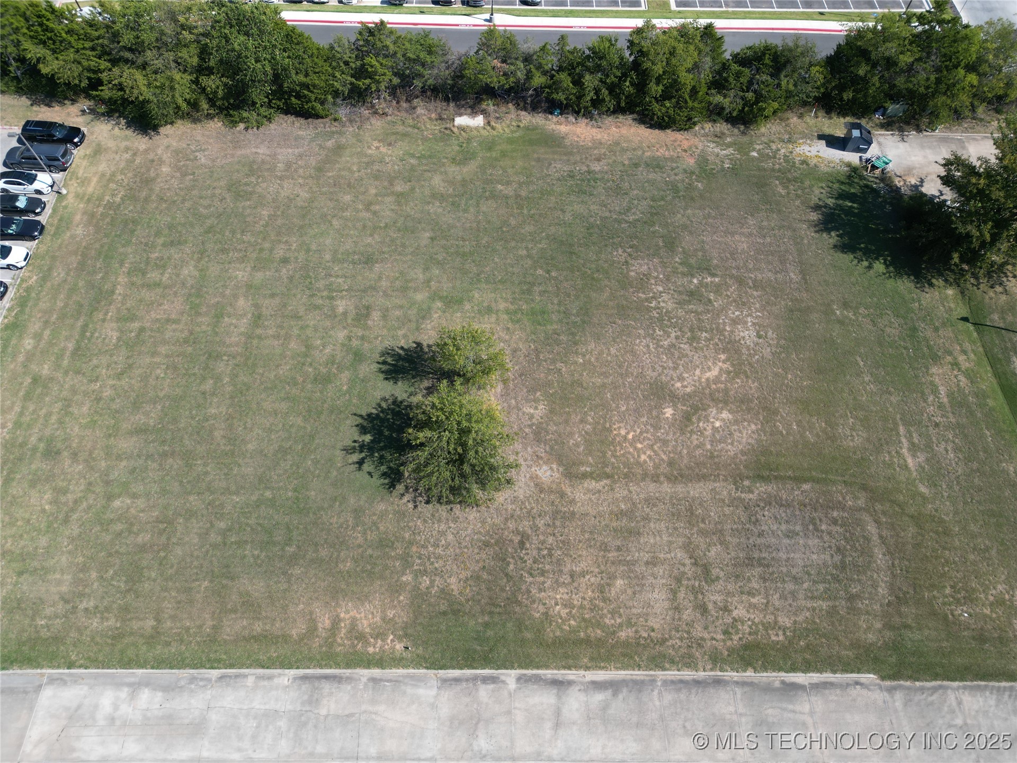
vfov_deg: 56.8
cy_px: 382
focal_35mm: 24
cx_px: 508
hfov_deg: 71.6
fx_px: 705
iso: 110
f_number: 1.7
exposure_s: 1/2000
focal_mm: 6.72
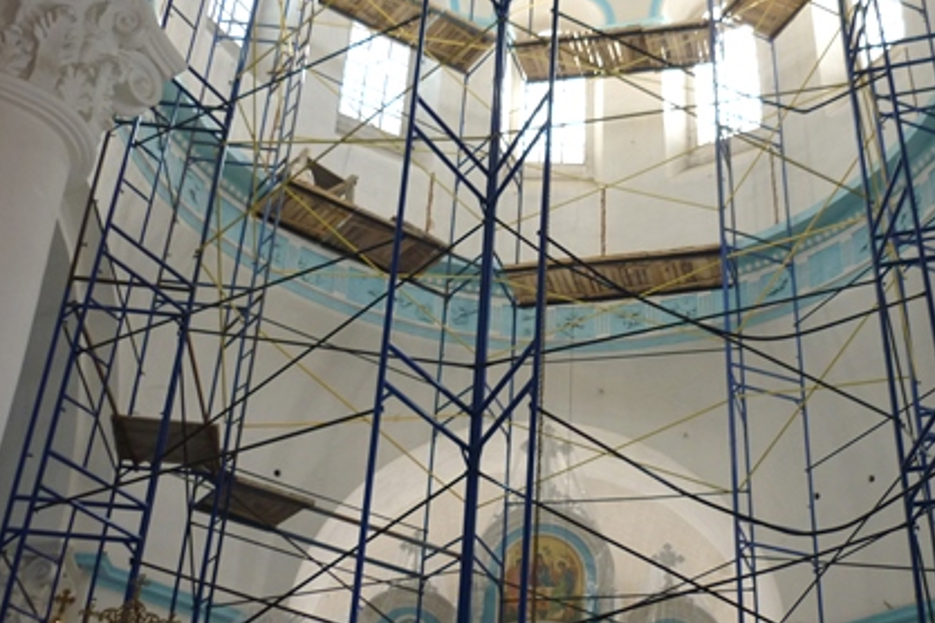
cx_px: 572
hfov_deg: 38.7
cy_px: 225
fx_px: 1324
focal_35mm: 51
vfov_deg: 26.4
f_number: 2.8
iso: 125
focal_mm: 5.5
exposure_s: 1/30
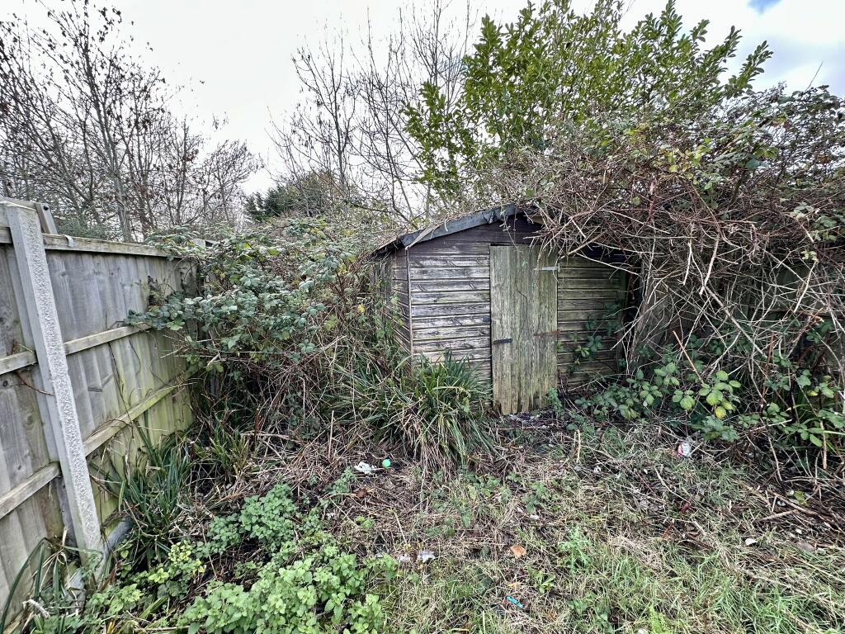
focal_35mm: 14
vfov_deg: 85.7
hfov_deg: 102.1
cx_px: 422
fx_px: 342
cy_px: 317
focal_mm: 2.22
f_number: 2.2
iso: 50
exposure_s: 1/99
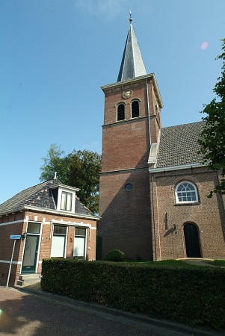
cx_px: 112
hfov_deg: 59.6
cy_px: 168
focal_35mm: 21
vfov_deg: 81.1
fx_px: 196
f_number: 6.7
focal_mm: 14
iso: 400
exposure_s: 1/500
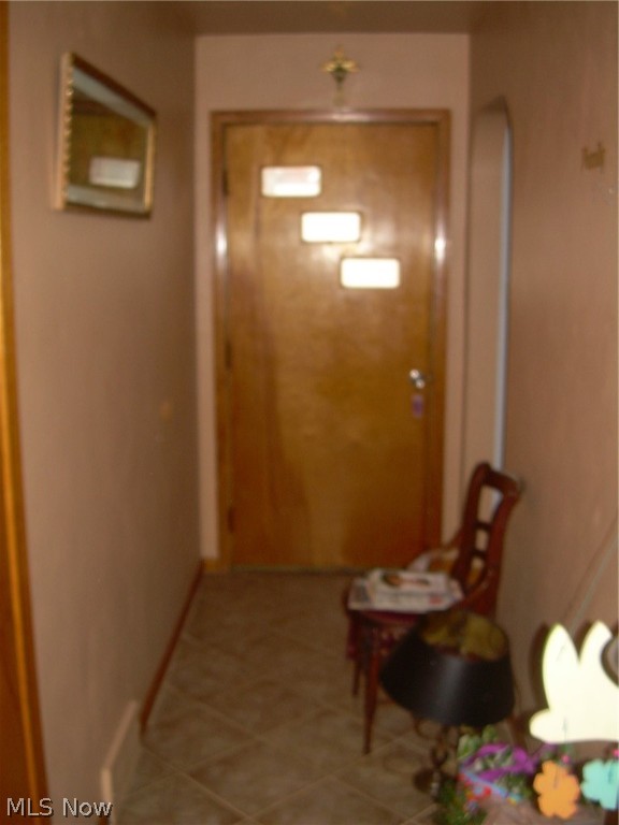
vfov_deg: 49.0
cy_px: 412
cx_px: 310
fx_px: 906
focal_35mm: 38
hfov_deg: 37.7
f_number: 2.8
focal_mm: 6.3
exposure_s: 1/60
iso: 100
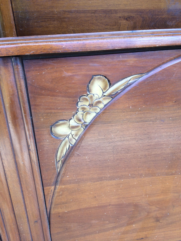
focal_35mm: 29
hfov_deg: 48.2
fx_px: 202
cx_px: 90
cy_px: 120
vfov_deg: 61.7
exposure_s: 1/124
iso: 32
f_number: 2.2
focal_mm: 4.15
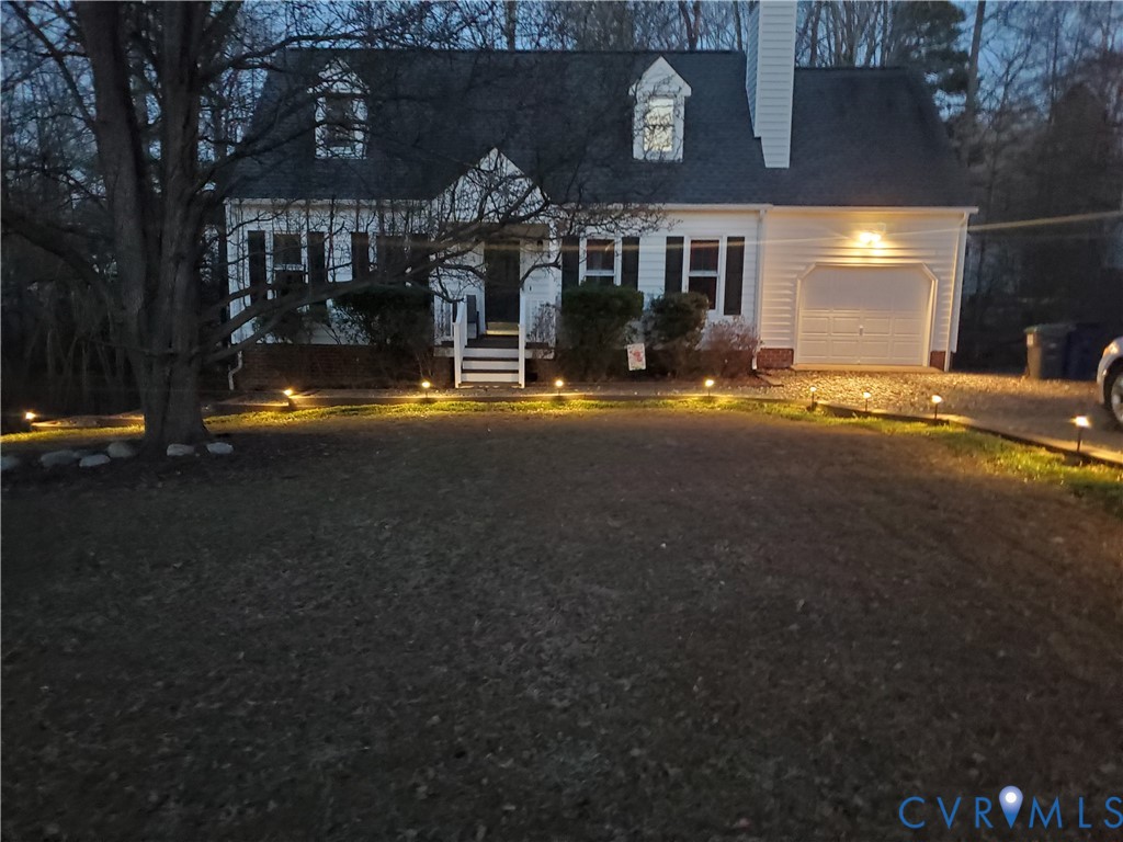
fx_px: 843
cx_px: 562
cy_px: 421
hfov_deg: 67.3
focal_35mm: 26
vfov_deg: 53.1
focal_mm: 4.3
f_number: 1.5
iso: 640
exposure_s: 1/15
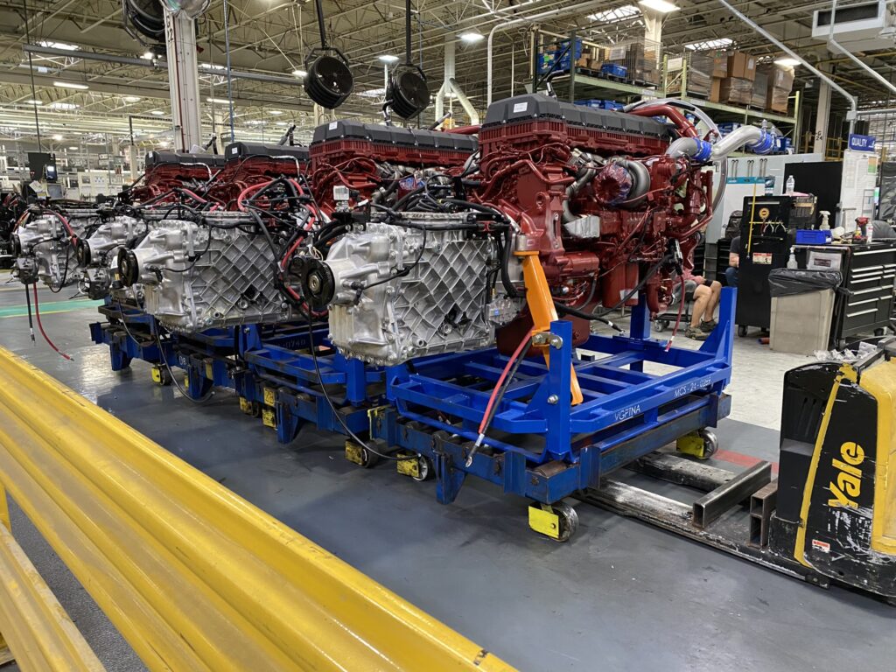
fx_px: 673
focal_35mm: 26
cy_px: 336
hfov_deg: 67.3
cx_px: 448
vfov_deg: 53.1
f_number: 1.8
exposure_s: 1/60
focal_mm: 4.25
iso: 400
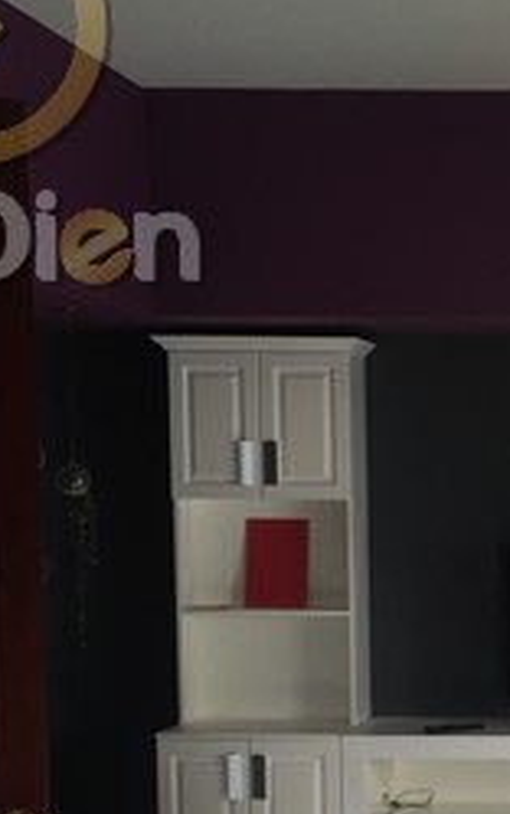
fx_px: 1754
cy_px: 647
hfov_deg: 15.4
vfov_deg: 25.7
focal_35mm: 79
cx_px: 742
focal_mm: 4.15
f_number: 2.2
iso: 40
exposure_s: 1/50
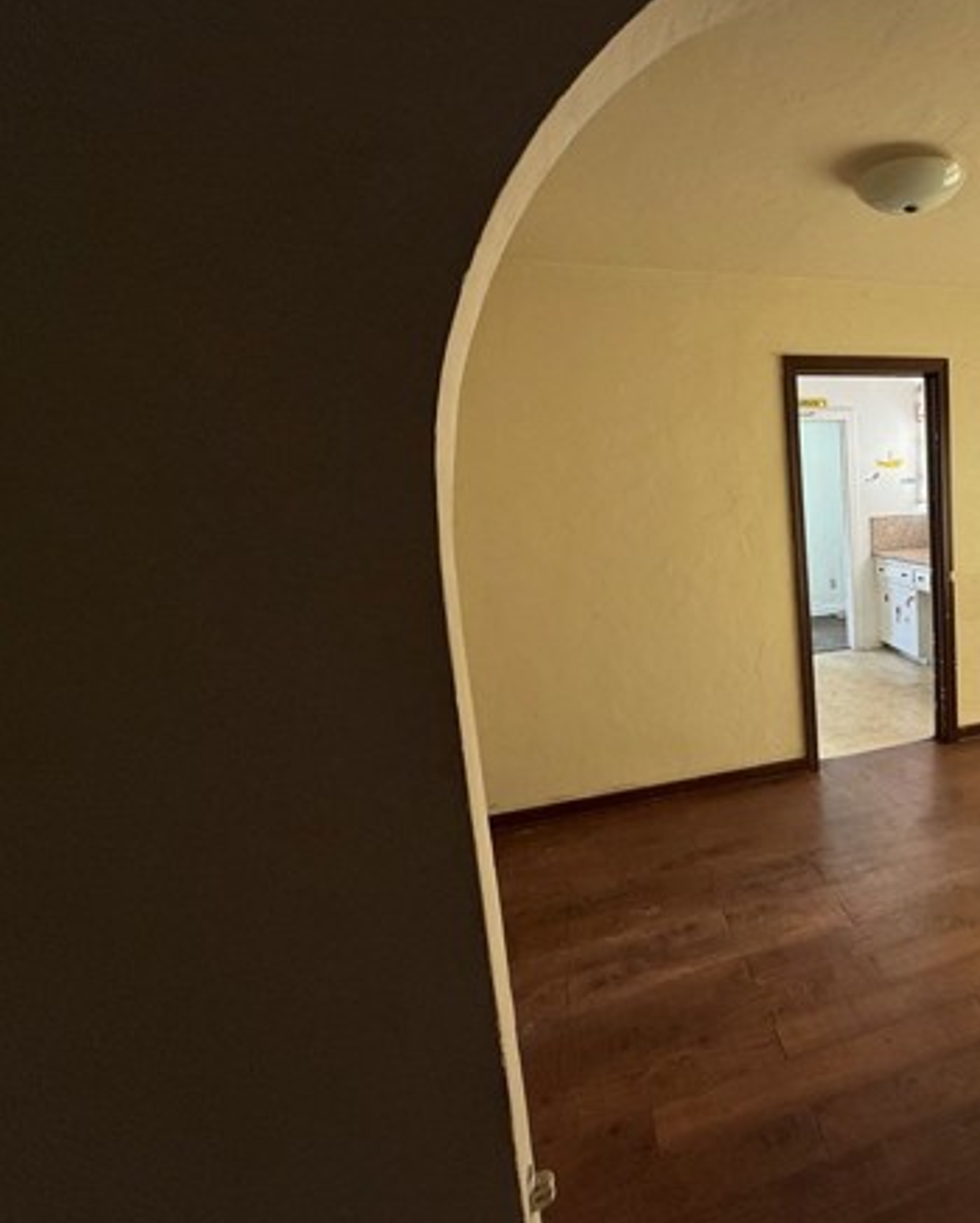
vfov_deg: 80.3
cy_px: 602
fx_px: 725
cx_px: 851
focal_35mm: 20
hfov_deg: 59.7
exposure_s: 1/99
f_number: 2.2
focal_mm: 2.22
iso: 125
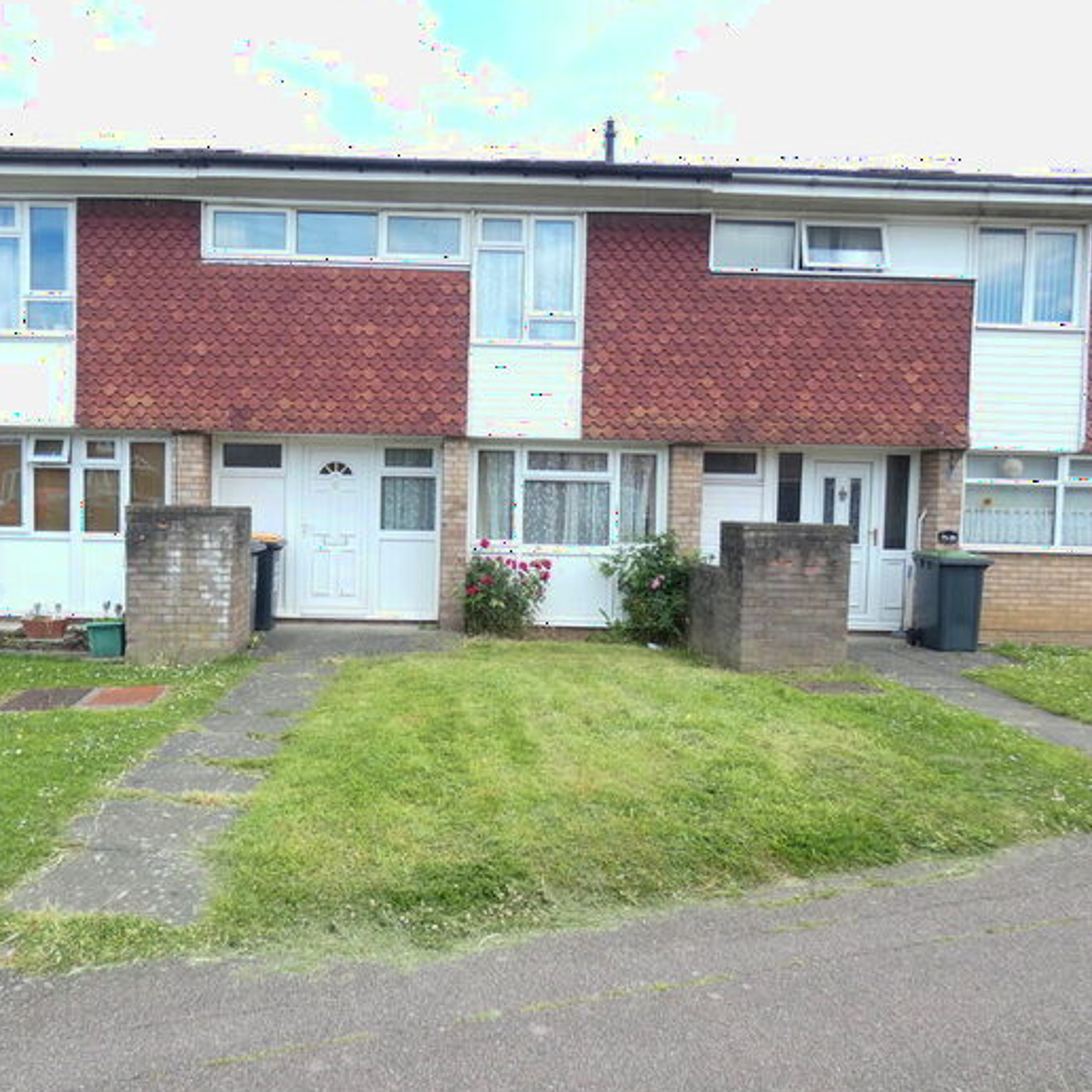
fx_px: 857
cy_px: 543
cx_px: 449
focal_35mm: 24
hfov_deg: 64.6
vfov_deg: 65.0
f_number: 2.8
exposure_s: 1/400
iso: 80
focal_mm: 3.6
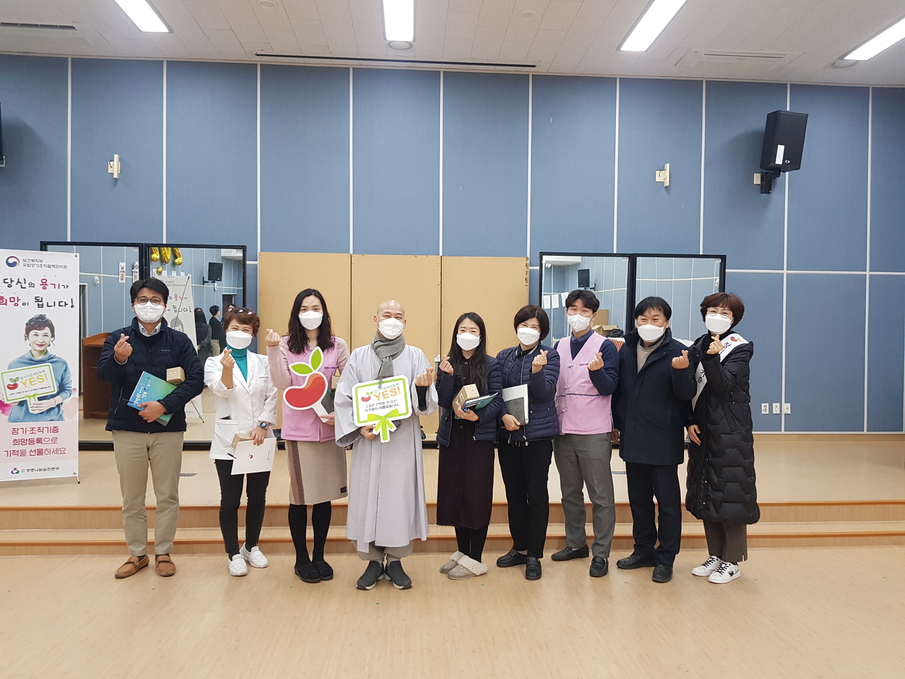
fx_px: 680
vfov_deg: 53.1
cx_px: 452
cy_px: 340
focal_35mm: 26
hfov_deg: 67.3
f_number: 1.7
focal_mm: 4.3
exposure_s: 1/60
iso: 160
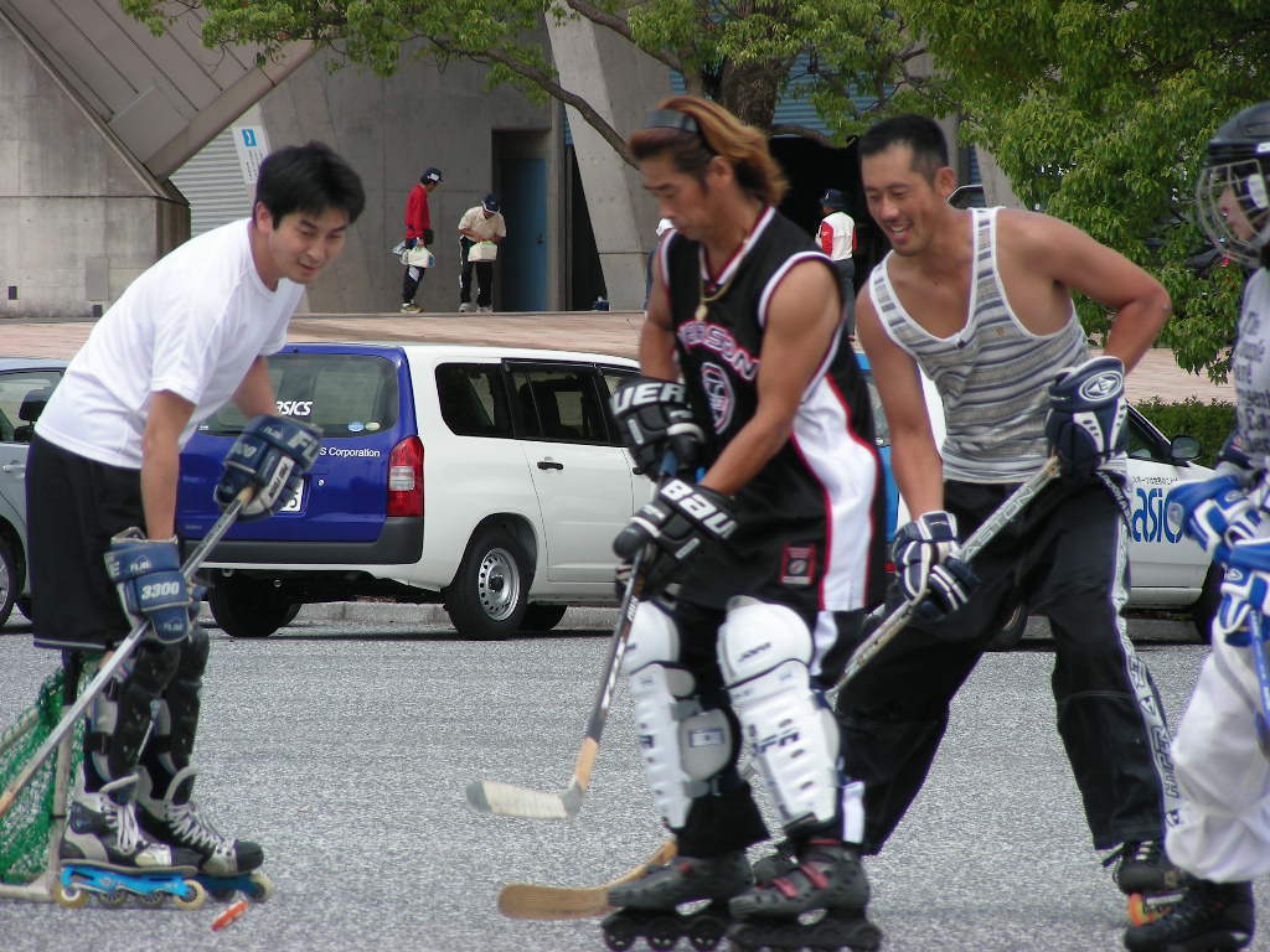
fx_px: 11337
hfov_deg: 6.4
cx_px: 635
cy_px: 476
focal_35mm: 309
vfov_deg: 4.8
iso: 50
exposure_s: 1/348
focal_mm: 51.6
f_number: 4
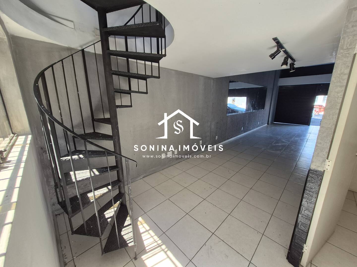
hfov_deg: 106.2
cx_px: 178
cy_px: 134
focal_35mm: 13
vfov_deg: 89.9
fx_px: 134
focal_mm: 1.74
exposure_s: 1/60
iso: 64
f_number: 2.2
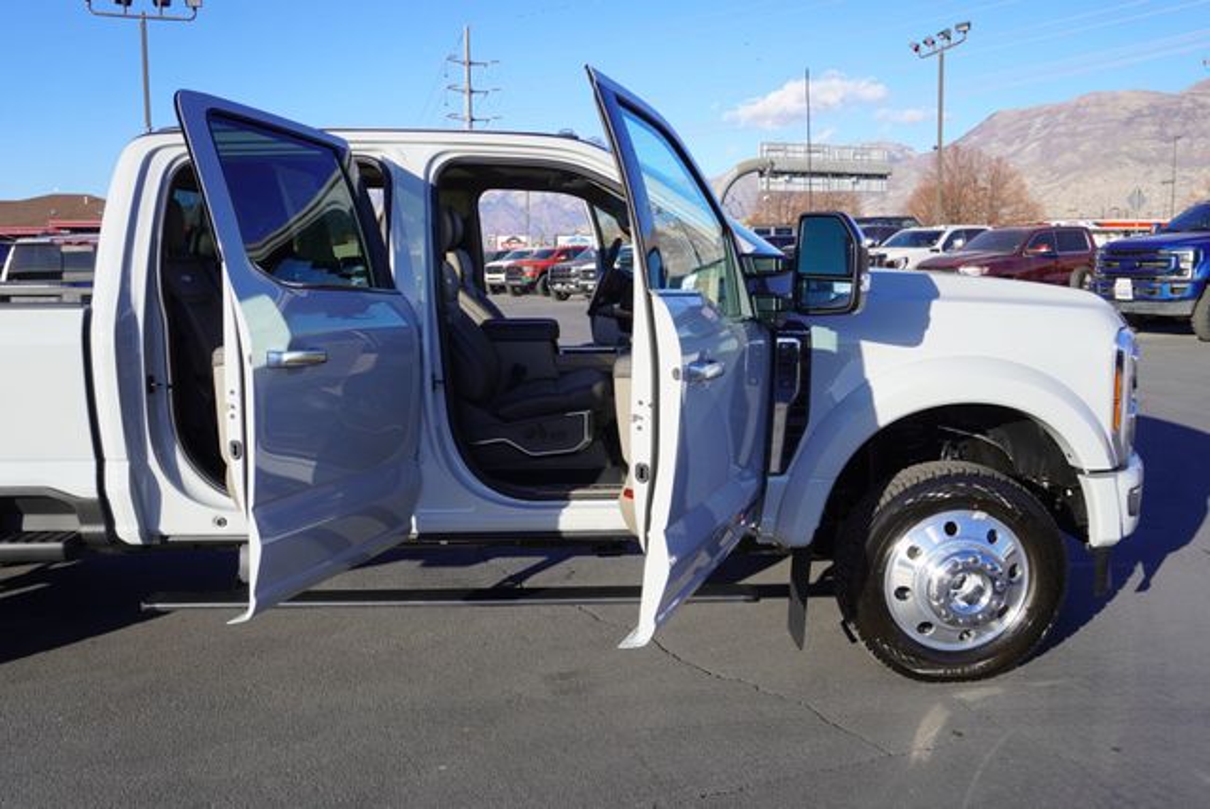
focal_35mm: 30
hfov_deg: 61.9
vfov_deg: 43.7
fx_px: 1009
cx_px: 605
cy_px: 404
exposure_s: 1/200
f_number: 7.1
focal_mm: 20
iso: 100
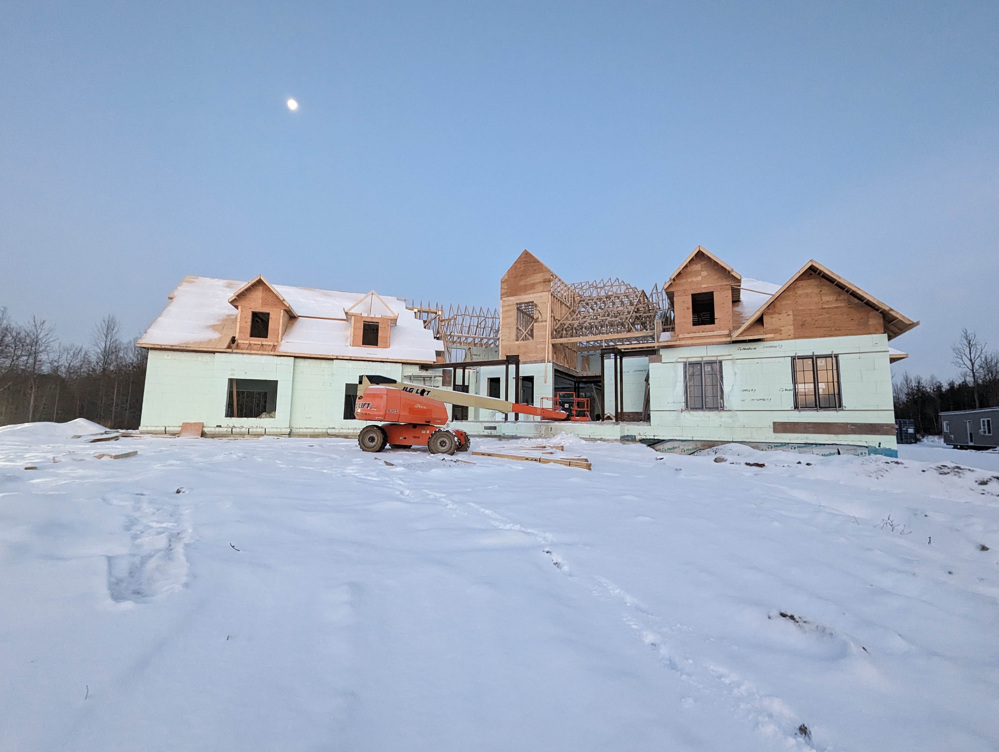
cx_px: 500
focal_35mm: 13
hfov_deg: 106.1
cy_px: 376
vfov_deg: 90.1
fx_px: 376
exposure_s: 1/23.8
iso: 587
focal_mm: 1.95
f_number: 2.2
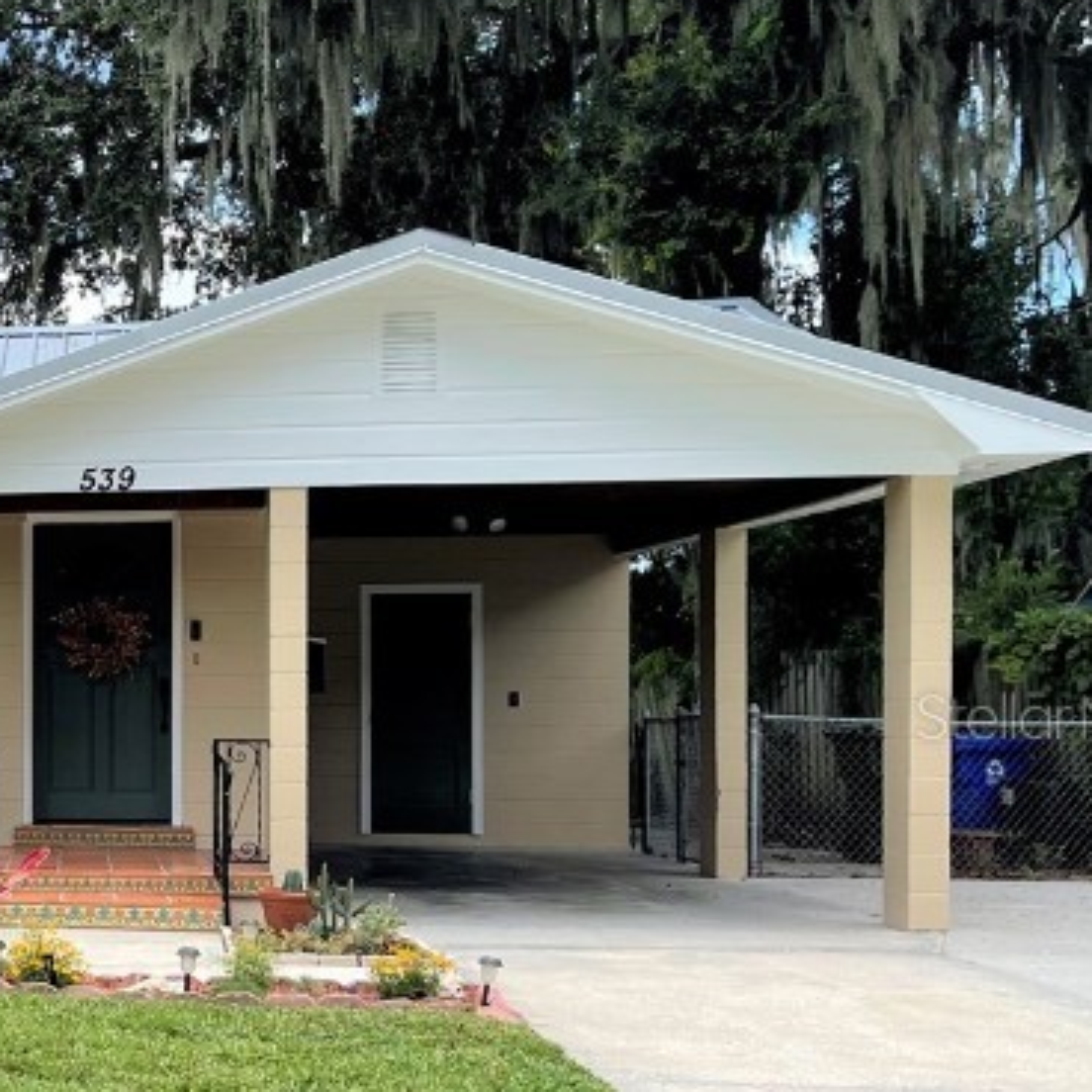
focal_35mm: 64
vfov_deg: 26.8
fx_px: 2284
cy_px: 715
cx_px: -323
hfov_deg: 23.7
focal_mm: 5.1
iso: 32
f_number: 1.6
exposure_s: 1/2924
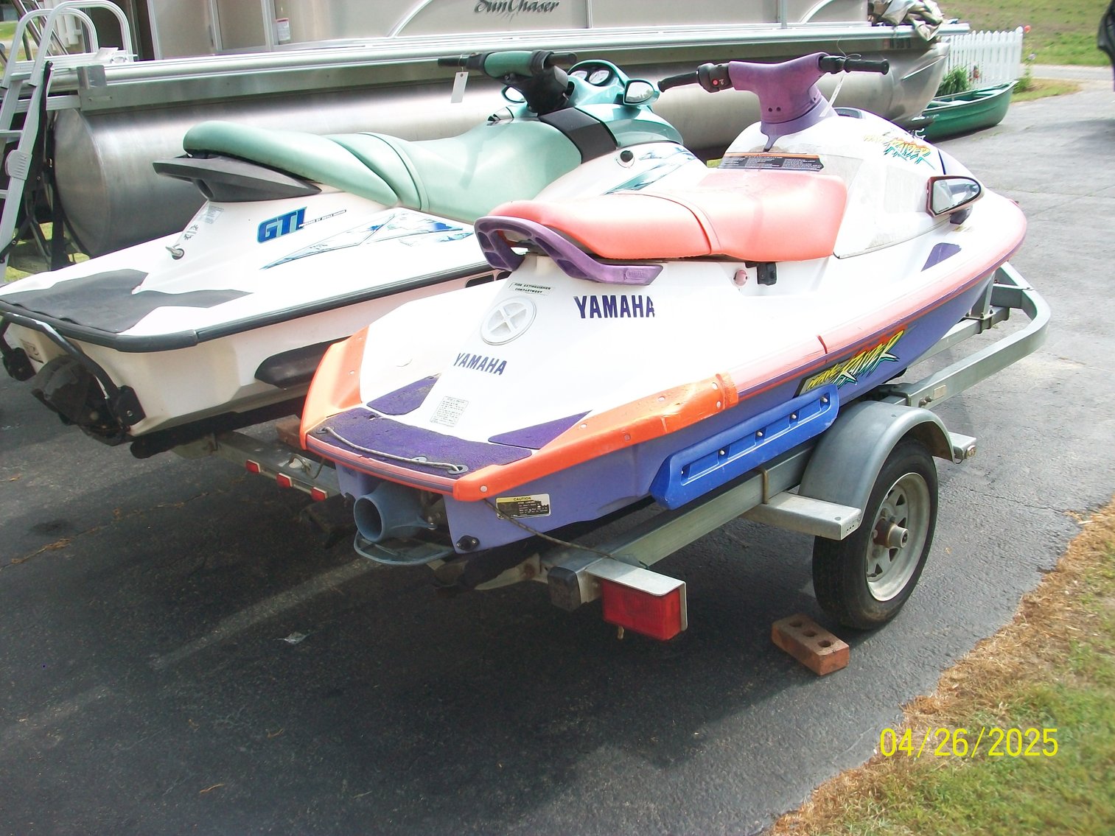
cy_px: 418
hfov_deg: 54.0
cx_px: 558
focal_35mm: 34
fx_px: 1095
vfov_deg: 41.8
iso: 80
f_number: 2.8
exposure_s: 1/500
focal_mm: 5.7
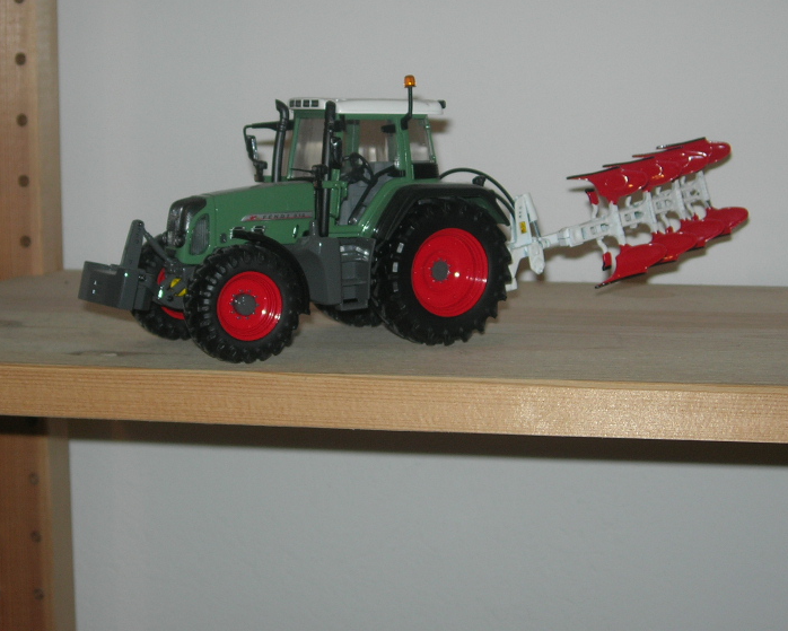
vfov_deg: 21.0
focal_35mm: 73
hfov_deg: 26.0
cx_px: 377
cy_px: 261
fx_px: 1703
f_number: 3.2
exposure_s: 1/60.1
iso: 64
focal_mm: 10.6
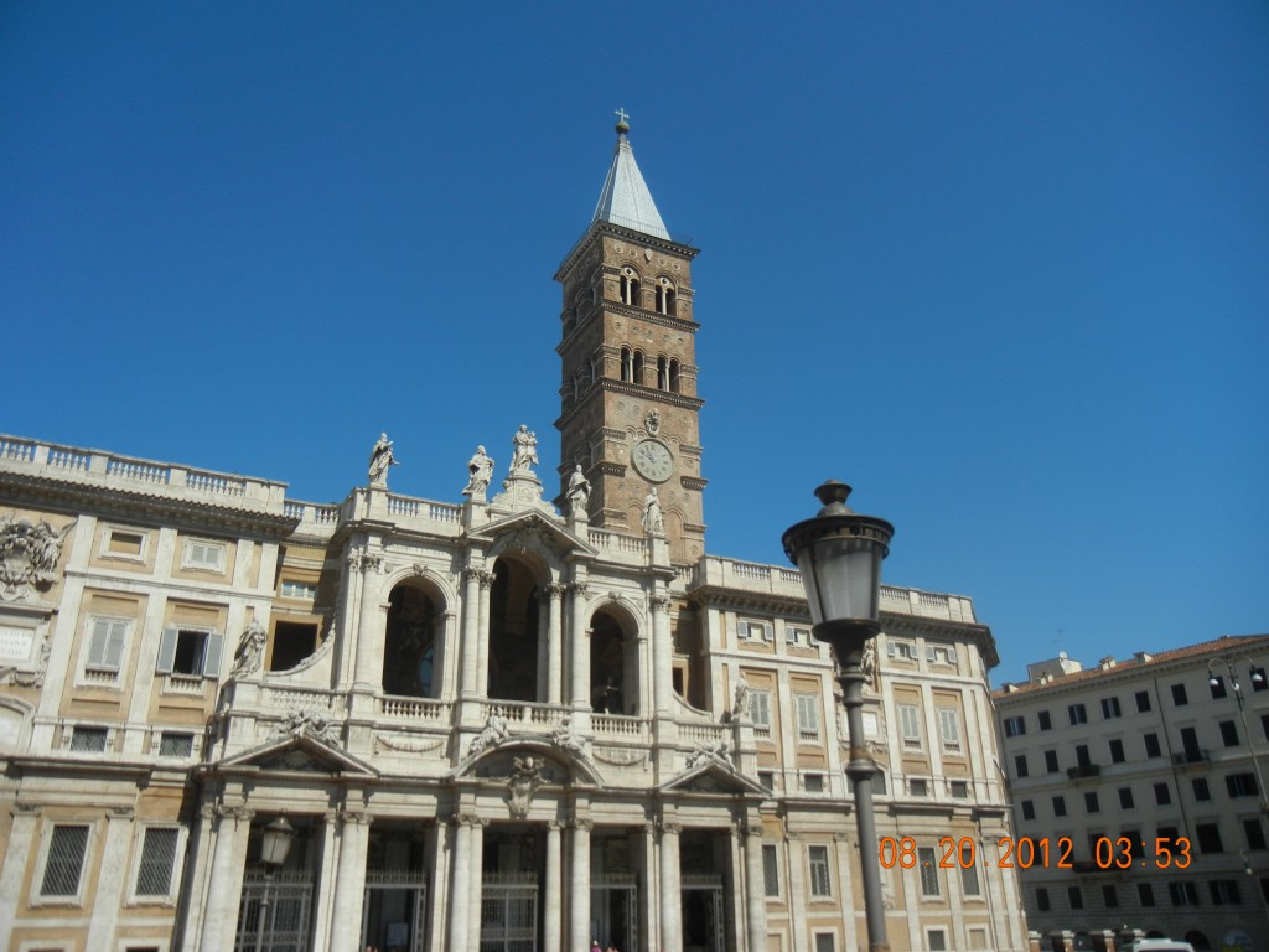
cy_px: 476
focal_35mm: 30
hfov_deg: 60.0
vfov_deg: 46.8
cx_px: 634
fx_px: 1100
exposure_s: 1/597
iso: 160
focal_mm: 5.4
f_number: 7
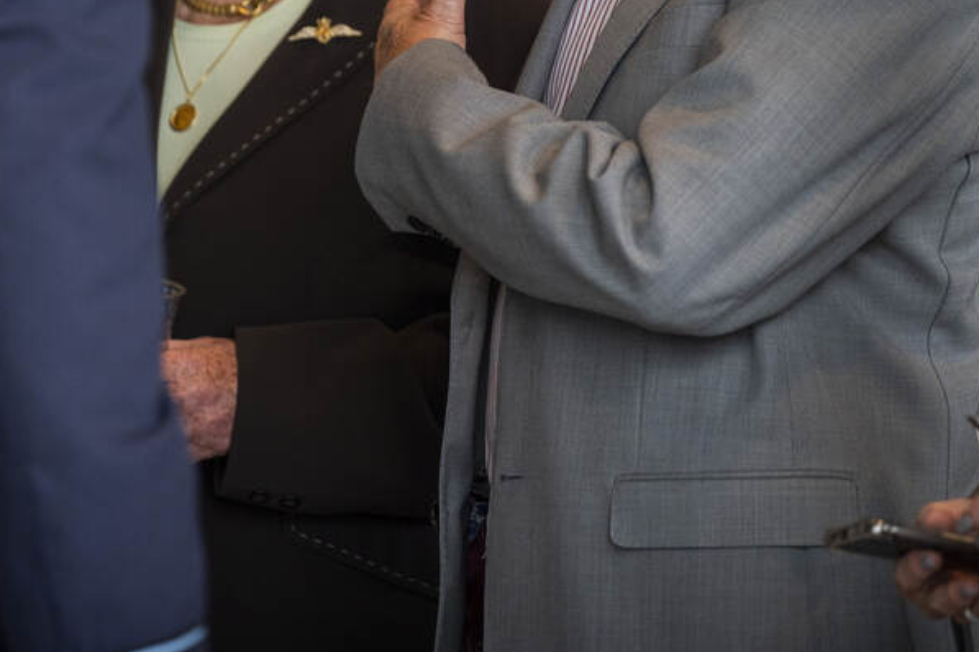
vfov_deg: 3.7
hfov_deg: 5.5
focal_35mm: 375
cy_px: -4
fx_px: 10197
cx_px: 425
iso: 1250
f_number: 2.8
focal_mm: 179
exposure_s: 1/200
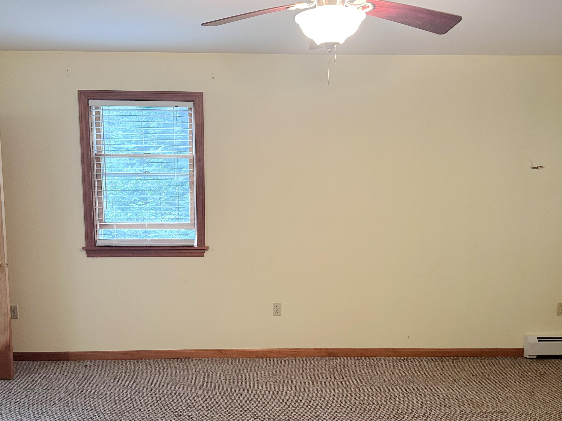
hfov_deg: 55.3
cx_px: 255
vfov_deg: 42.7
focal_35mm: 33
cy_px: 254
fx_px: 536
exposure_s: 1/60
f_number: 1.78
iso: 250
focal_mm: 6.86
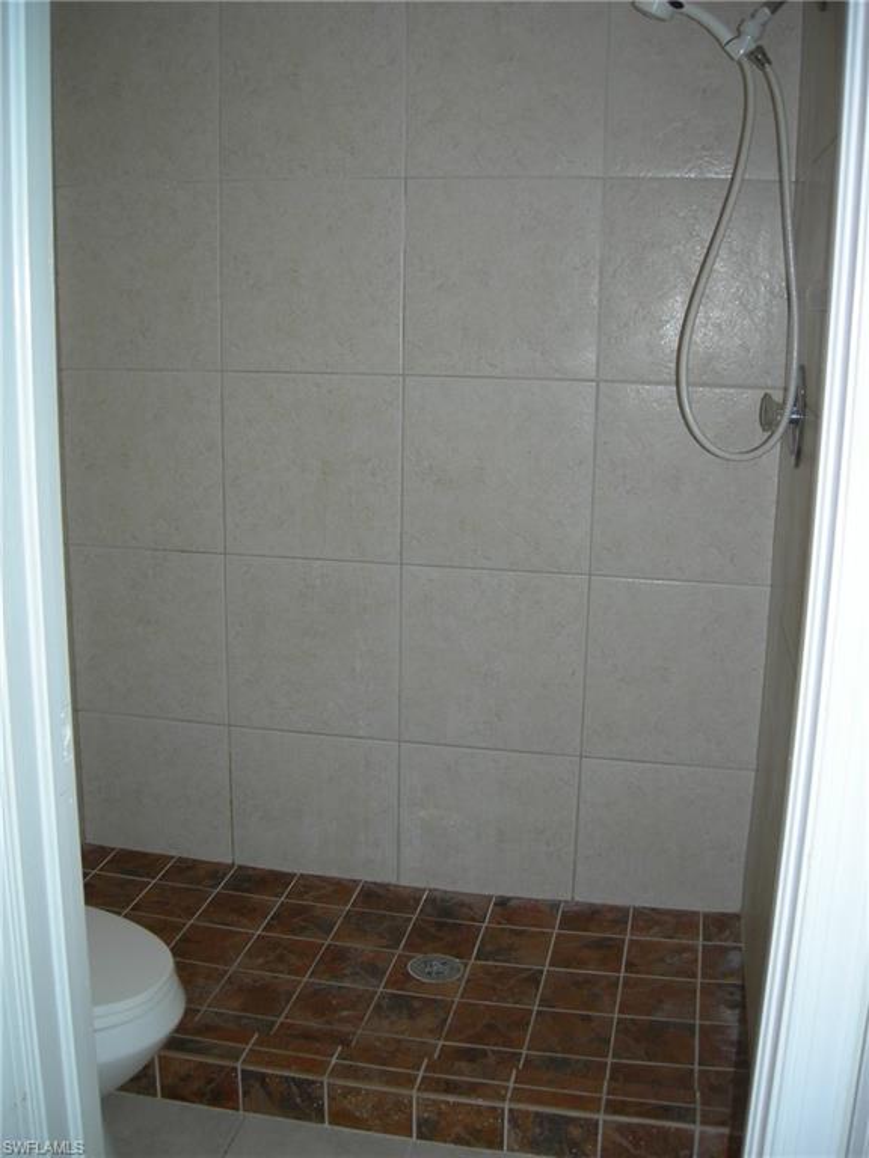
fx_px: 1205
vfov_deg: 51.4
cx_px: 434
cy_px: 579
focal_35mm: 36
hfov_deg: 39.7
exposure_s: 1/60.1
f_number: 2.7
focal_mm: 7.5
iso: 64
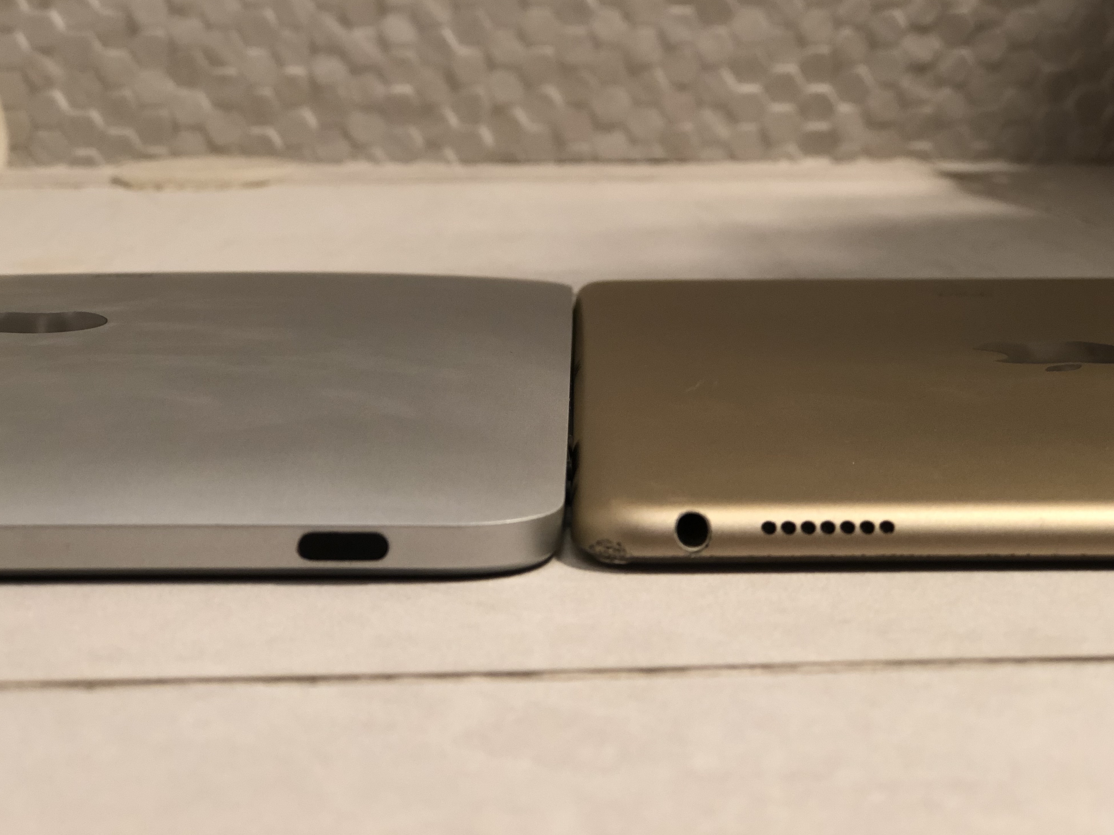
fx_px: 1899
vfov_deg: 24.8
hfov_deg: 32.7
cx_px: 563
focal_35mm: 59
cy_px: 408
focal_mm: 6.6
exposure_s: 1/33
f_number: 2.8
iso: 80
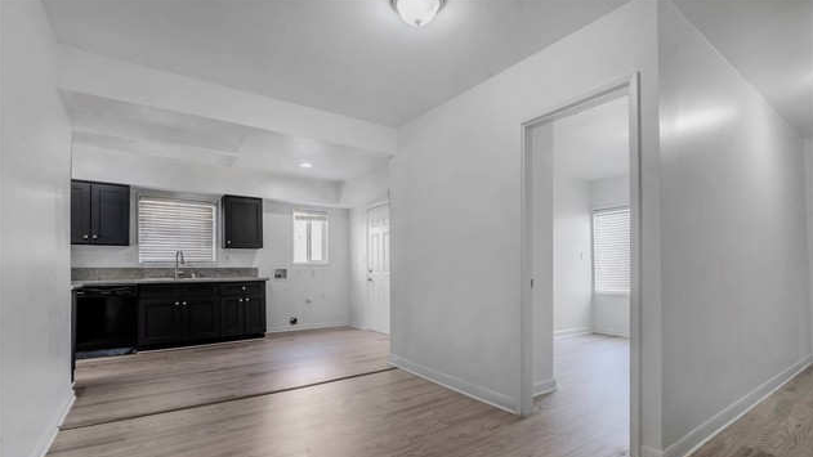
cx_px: 407
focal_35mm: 17
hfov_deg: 95.9
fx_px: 366
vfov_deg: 63.5
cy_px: 267
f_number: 7.1
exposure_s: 1/8
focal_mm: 16
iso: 100
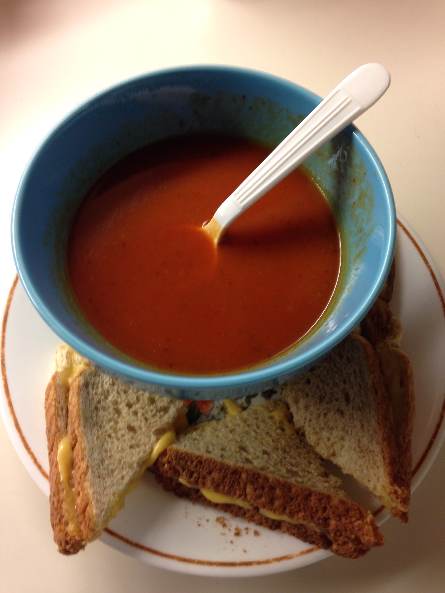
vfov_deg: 55.4
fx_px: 566
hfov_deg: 42.9
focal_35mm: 33
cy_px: 296
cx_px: 222
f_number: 2.4
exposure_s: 1/20
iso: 64
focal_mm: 4.12
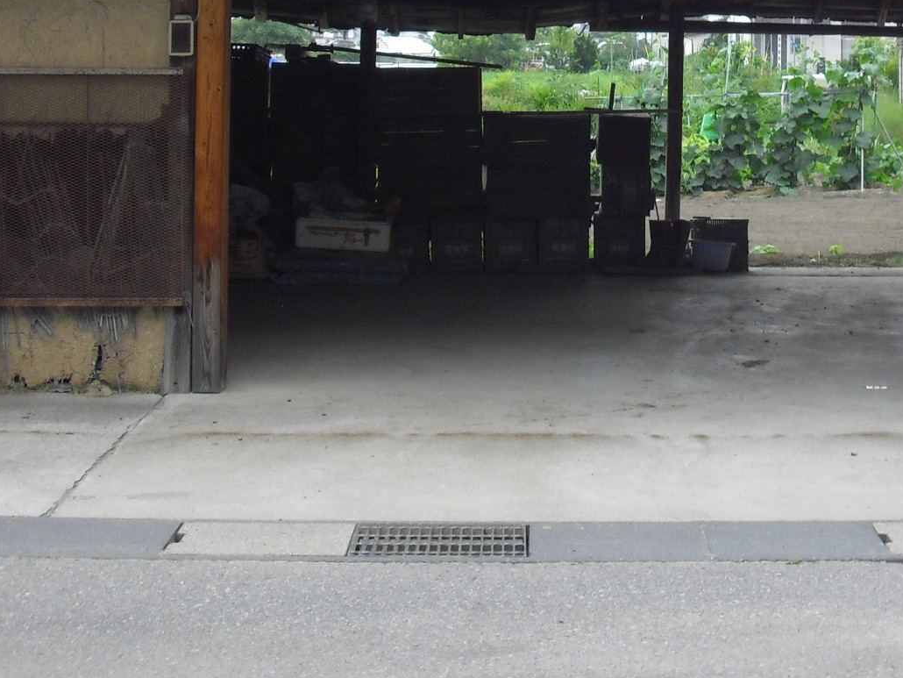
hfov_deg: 22.6
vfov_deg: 16.8
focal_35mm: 85
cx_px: 753
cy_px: -65
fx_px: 2218
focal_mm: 6.2
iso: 100
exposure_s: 1/100
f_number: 2.8
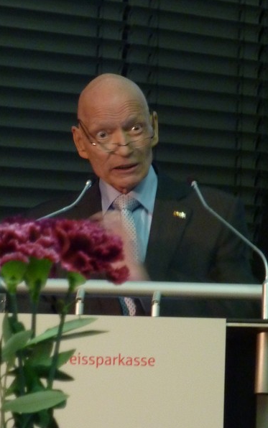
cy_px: 213
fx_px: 3538
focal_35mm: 303
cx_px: 114
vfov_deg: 6.9
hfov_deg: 4.3
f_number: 4.5
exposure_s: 1/8
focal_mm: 25.9
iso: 400
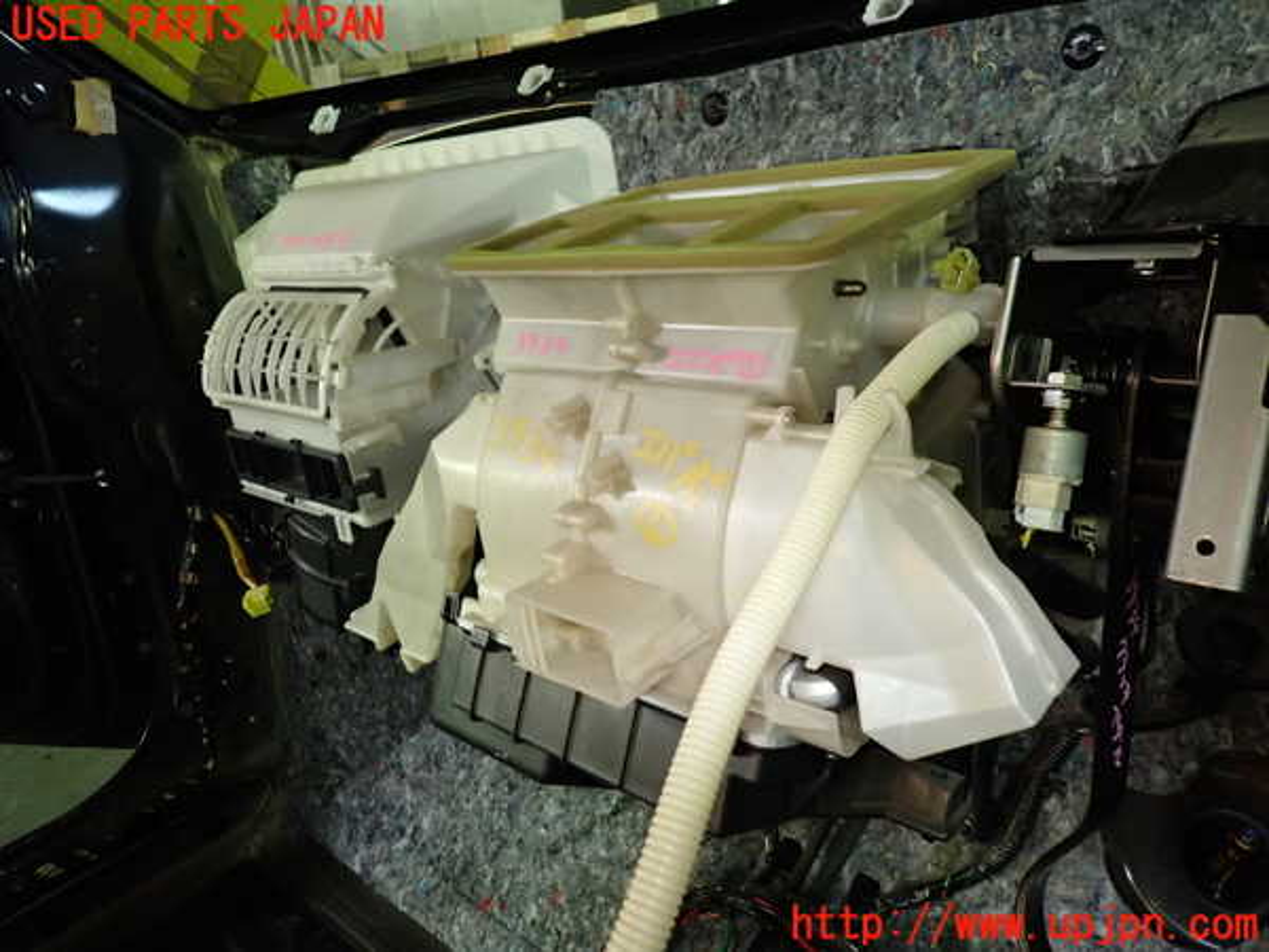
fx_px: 916
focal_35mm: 25
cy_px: 476
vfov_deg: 54.9
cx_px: 634
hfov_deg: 69.4
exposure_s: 1/30
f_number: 2
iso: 250
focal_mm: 4.5
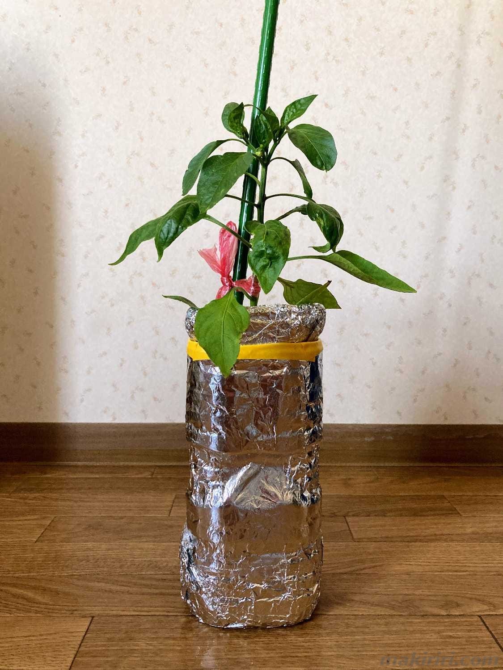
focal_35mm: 28
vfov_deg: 63.4
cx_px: 252
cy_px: 335
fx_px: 542
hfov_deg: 49.7
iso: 250
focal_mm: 3.99
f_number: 1.8
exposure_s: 1/60
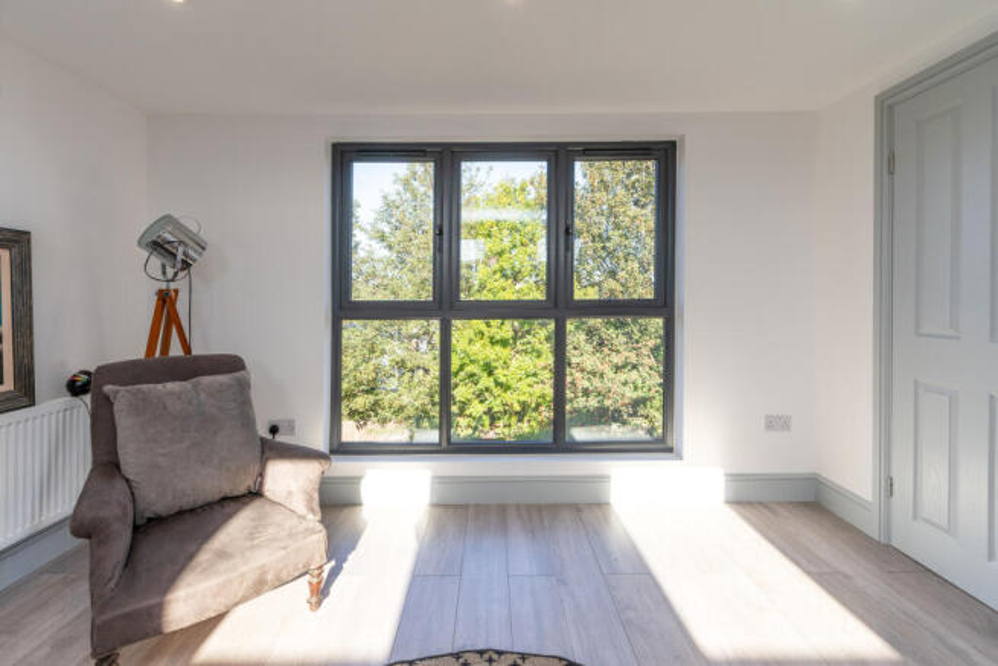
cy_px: 333
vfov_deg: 73.8
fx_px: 444
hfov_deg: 96.7
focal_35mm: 16
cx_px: 499
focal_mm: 16
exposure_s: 1/200
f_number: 8
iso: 320
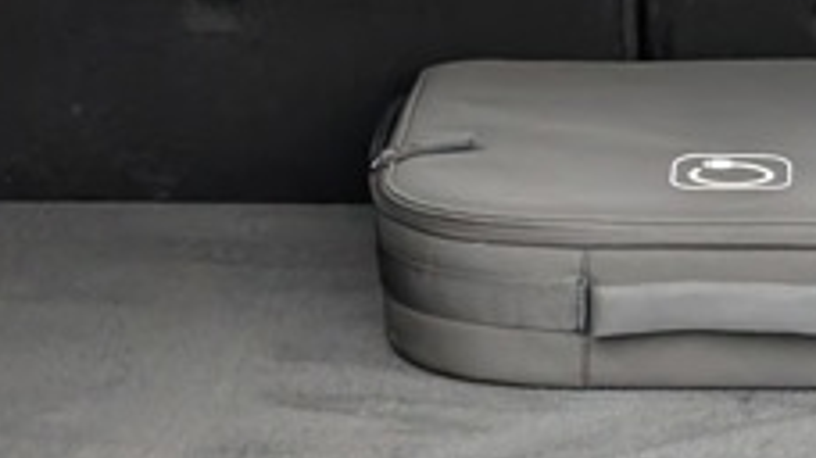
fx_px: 4044
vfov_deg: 6.5
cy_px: 29
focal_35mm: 187
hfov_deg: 11.4
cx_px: 898
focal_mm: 6.9
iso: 457
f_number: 1.68
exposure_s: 1/365
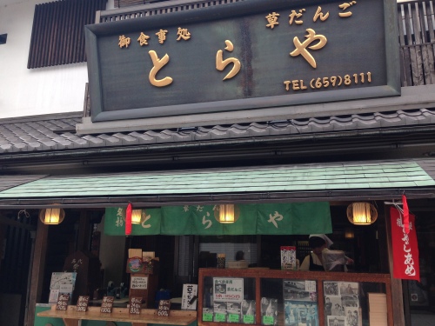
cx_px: 218
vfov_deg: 42.9
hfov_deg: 55.4
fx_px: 415
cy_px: 163
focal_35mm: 33
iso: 50
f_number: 2.4
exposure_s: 1/278
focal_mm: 4.12
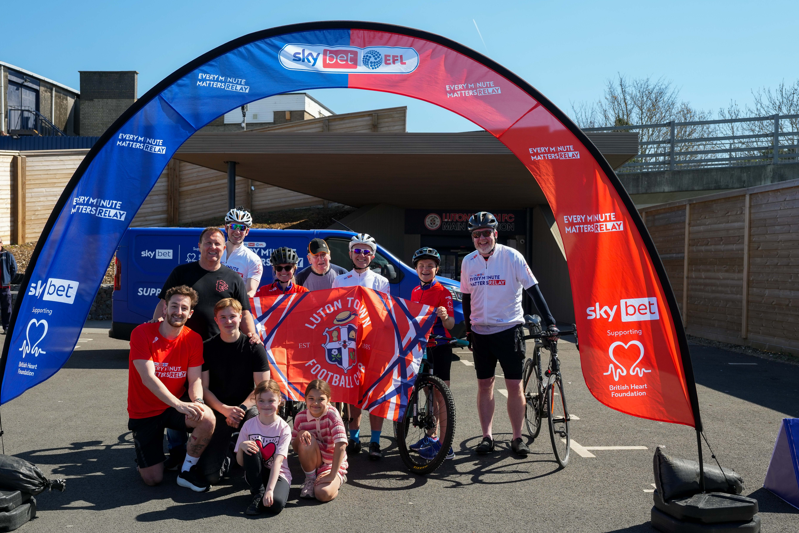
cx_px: 349
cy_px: 291
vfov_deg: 34.2
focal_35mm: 39
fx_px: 866
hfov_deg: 49.4
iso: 250
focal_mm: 34
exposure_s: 1/250
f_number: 5.6
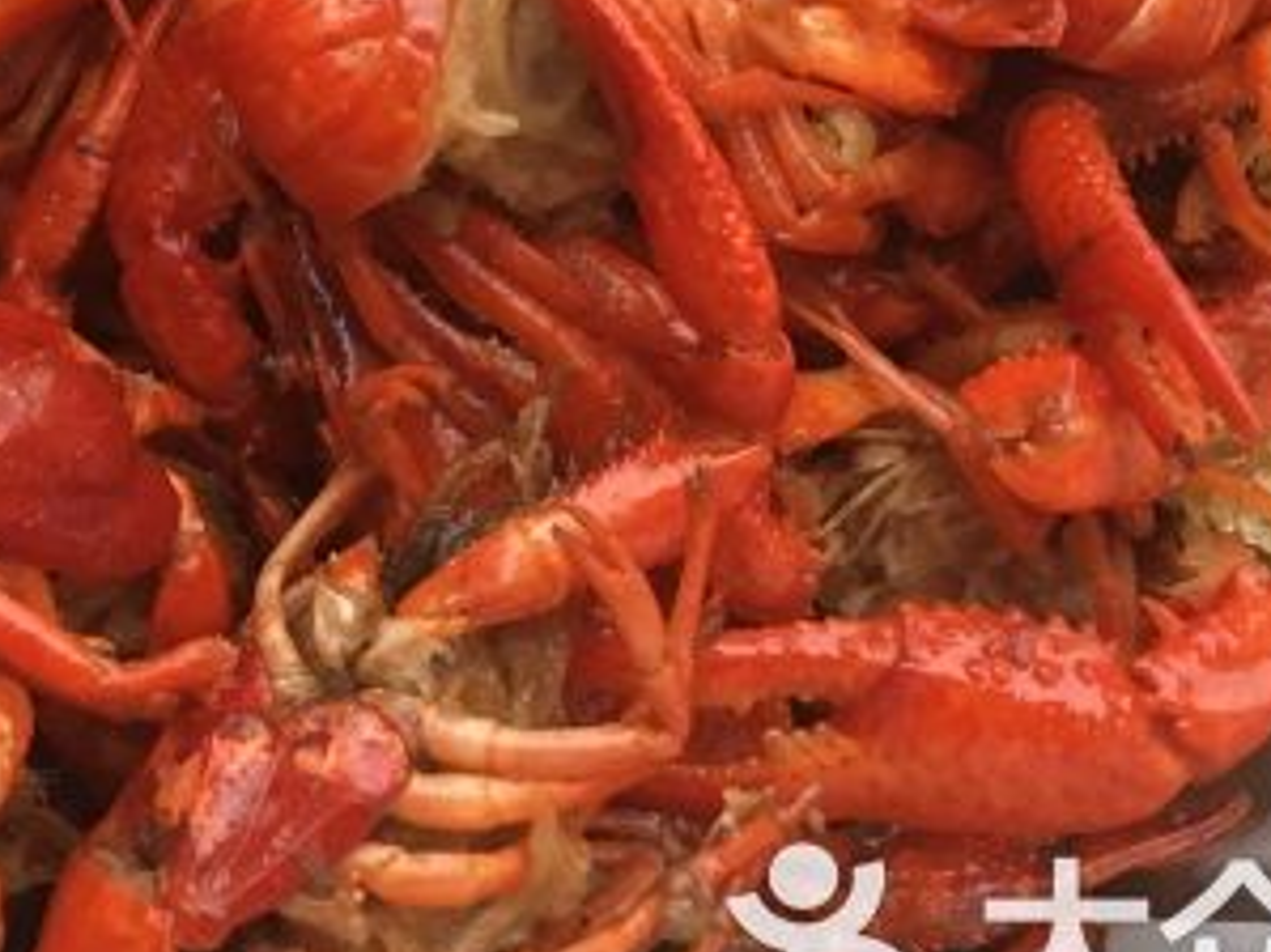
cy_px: 49
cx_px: 306
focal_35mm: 68
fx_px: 2496
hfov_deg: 28.1
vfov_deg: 21.0
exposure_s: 1/33
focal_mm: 4.15
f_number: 2.2
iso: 160
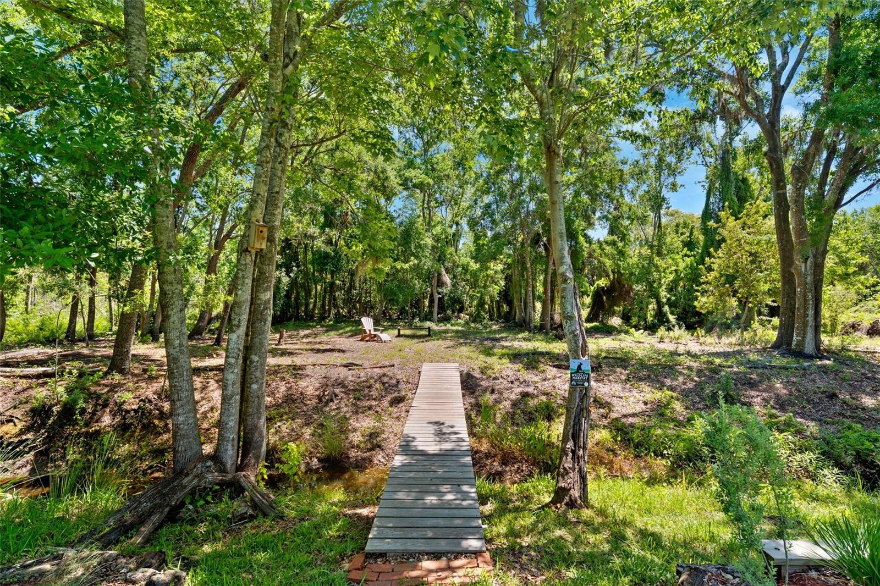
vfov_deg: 73.7
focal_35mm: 16
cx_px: 440
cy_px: 293
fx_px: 391
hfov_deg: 96.7
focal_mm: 16
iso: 100
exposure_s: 1/40
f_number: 8
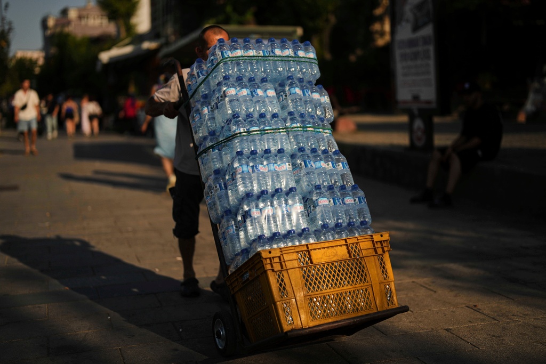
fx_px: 758
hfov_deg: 39.6
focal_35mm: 50
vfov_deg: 27.0
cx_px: 273
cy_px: 182
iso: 100
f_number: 1.2
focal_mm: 50
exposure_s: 1/25600
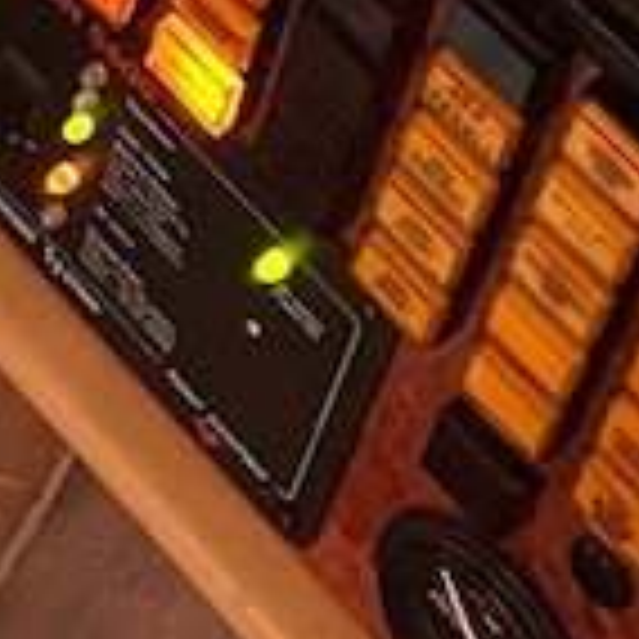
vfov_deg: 7.4
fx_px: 4490
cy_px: -1073
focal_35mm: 215
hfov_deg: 8.1
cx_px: -130
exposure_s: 1/40
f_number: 1.6
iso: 400
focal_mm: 5.1
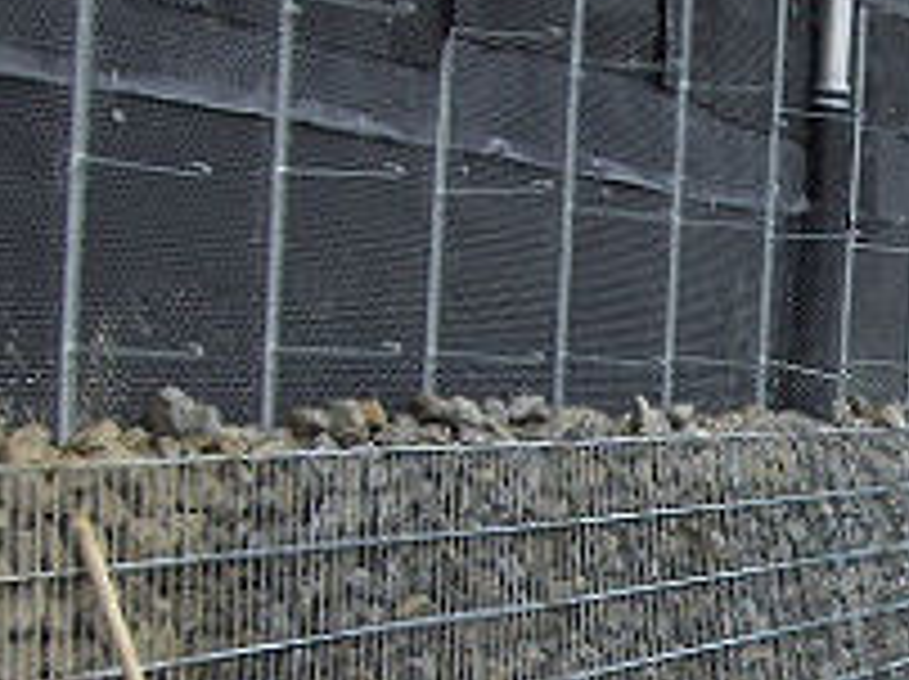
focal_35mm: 113
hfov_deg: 16.8
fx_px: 2964
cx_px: 1058
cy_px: 581
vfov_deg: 13.0
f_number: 4.3
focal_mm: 6.2
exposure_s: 1/250
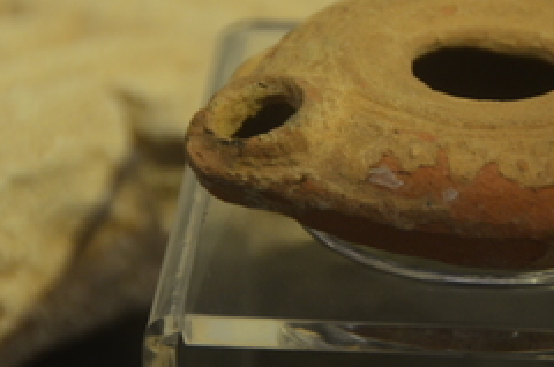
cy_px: 137
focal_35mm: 467
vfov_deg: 2.9
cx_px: 450
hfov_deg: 4.4
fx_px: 7172
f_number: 5.6
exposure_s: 1/6
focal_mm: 170
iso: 800
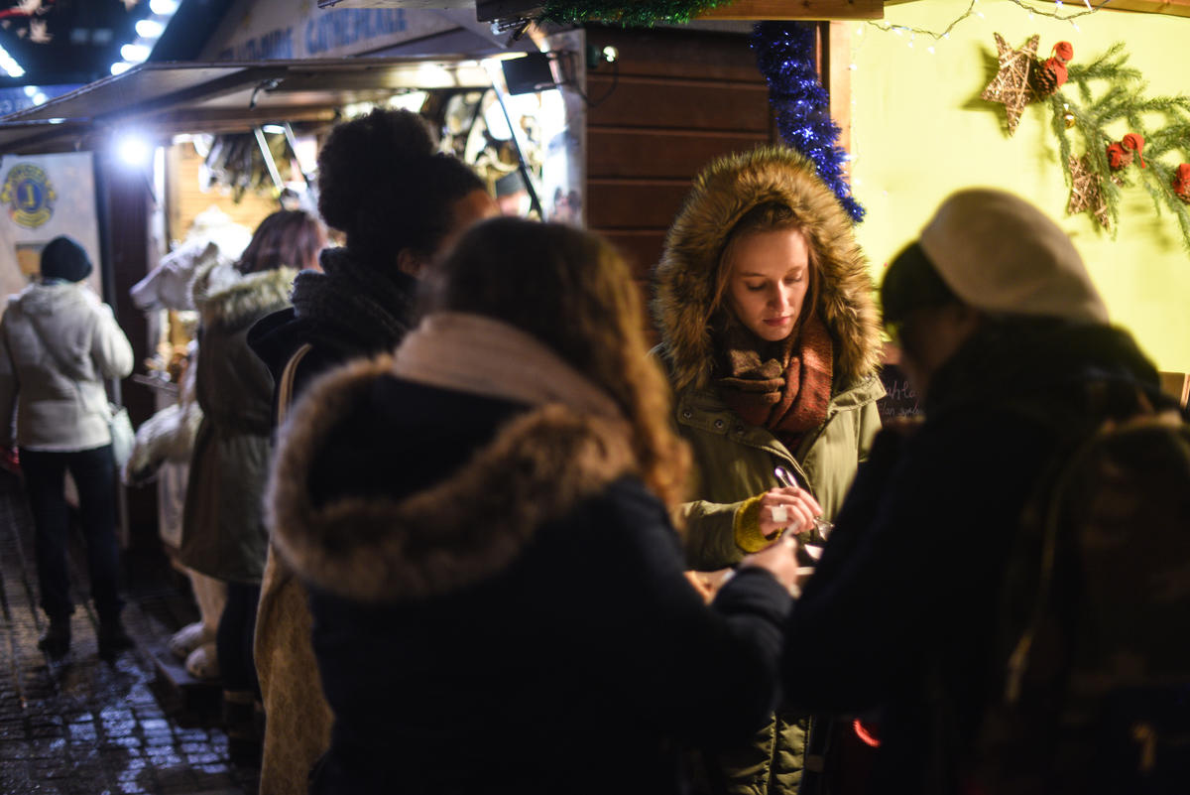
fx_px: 1653
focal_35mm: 50
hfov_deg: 39.6
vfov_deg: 27.0
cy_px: 398
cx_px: 595
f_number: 1.6
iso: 640
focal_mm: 50
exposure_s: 1/100
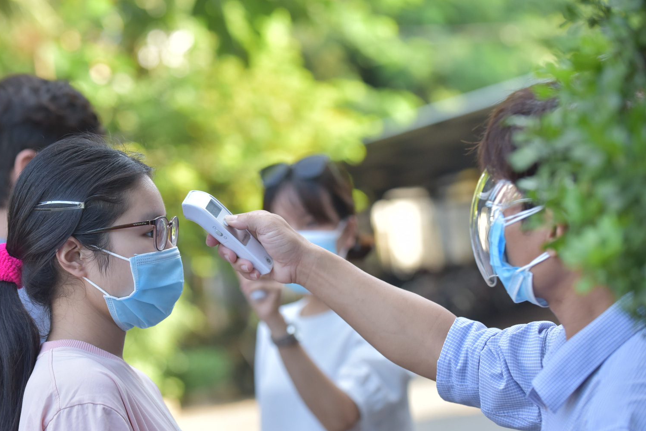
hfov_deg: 12.4
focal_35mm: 166
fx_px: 2979
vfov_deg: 8.3
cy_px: 286
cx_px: 259
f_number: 5
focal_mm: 125
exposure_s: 1/640
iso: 1000
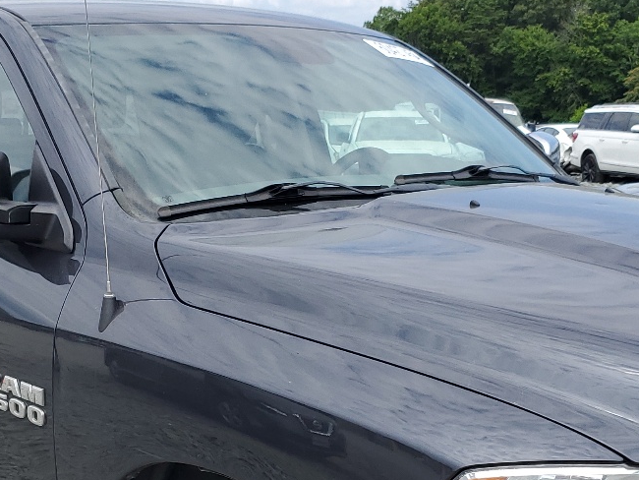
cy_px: 438
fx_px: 1182
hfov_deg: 30.2
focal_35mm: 64
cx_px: 288
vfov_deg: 22.4
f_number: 1.5
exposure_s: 1/2500
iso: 50
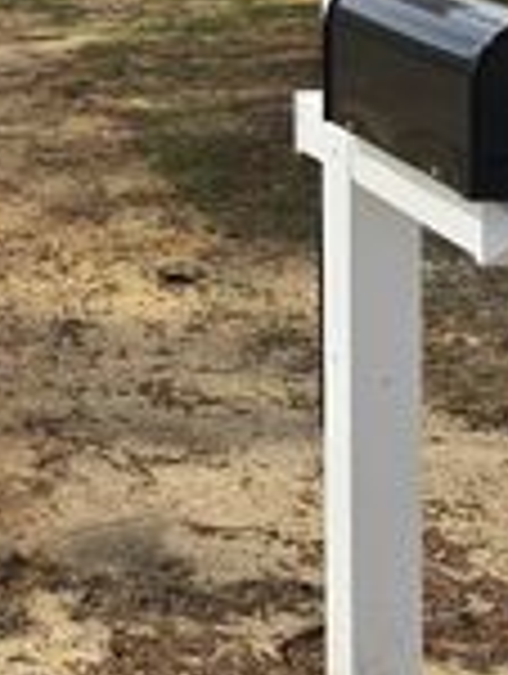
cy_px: -79
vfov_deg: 18.5
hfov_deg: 12.3
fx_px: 1990
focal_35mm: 102
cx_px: -602
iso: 12
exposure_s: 1/756
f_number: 1.7
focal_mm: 6.3
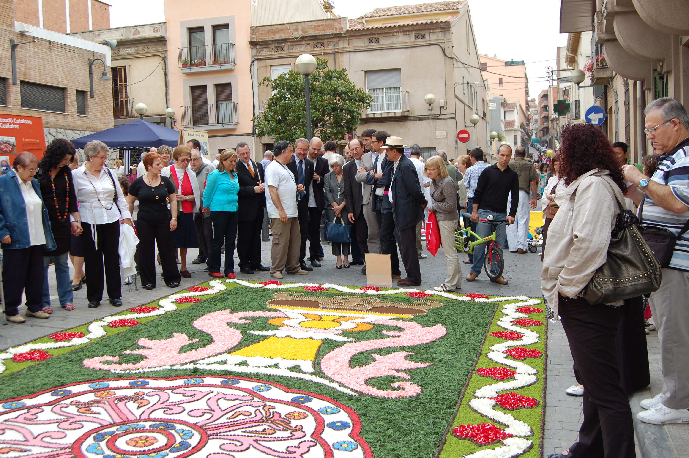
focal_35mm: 39
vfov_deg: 34.1
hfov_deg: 49.6
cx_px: 344
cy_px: 229
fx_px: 746
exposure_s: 1/200
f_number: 7.1
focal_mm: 26
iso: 200
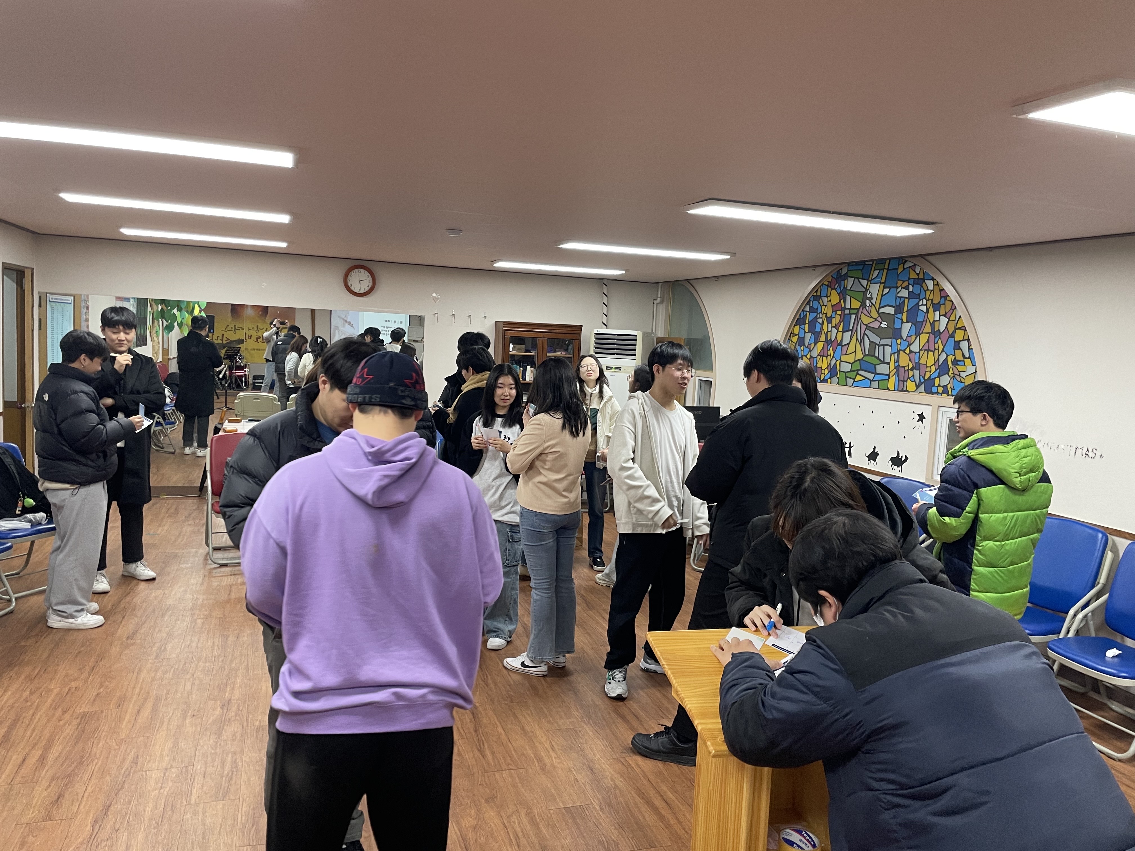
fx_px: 852
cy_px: 426
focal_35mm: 26
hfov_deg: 67.3
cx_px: 568
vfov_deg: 53.1
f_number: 1.6
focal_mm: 4.2
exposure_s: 1/60
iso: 125
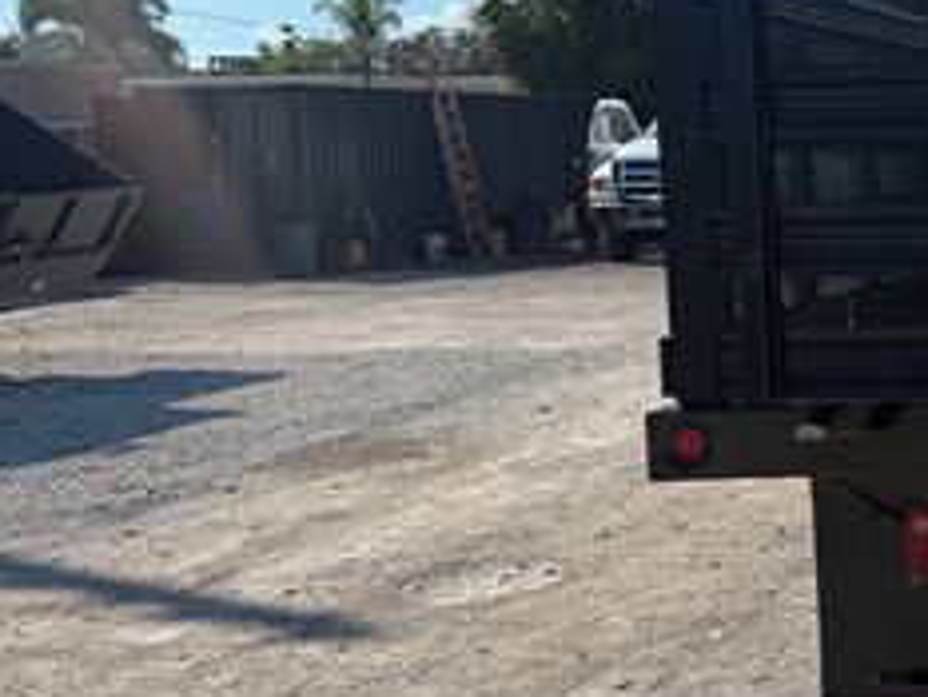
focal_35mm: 66
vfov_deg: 22.3
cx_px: 1263
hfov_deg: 24.8
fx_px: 1770
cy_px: 303
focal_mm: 6.76
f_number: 1.78
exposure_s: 1/6711
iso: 80
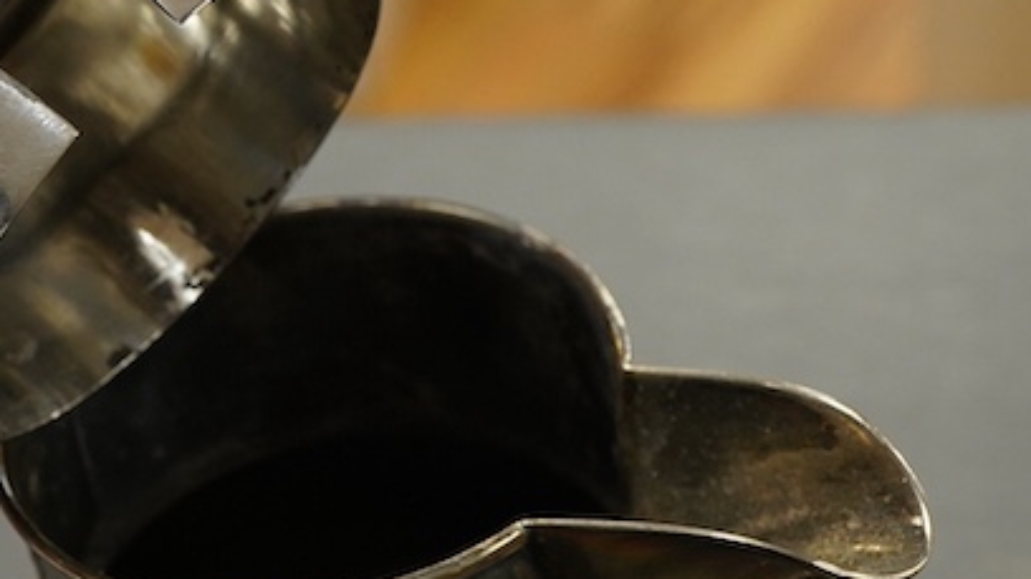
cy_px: 238
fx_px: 2842
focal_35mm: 104
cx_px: 278
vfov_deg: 11.6
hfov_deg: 20.4
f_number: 11
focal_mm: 30
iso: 1600
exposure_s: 1/125
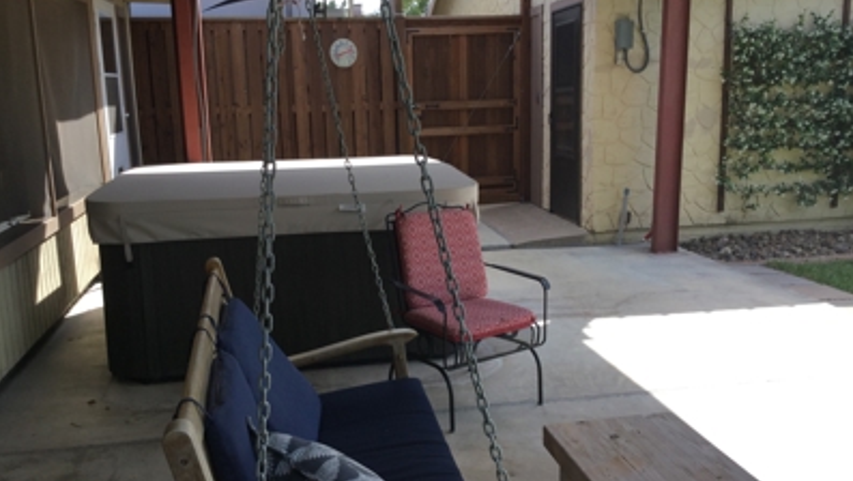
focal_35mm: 34
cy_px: 234
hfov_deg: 58.0
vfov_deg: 34.7
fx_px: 770
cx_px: 425
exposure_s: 1/411
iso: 25
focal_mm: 3.3
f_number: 2.4
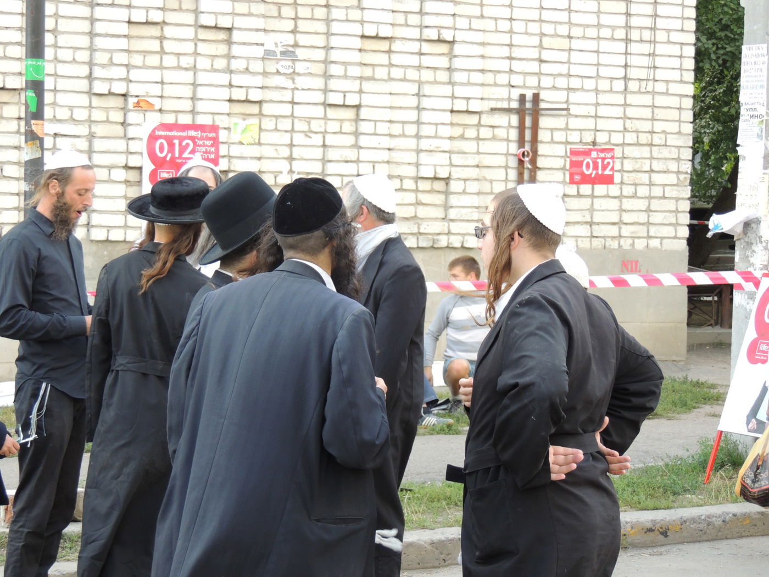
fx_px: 2222
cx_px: 384
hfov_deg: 19.6
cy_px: 288
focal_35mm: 100
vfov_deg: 14.8
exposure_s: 1/100
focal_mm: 17.8
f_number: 4.1
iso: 220
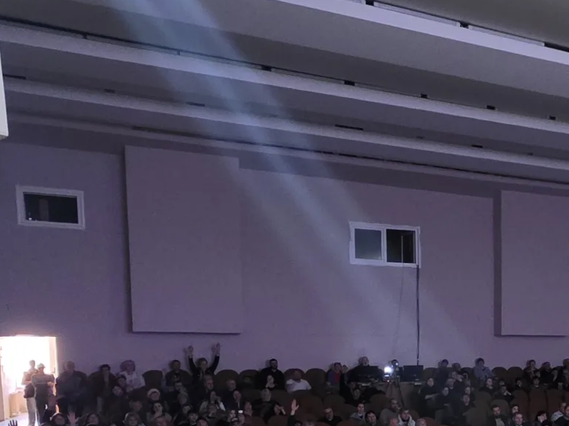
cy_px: 403
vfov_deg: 31.6
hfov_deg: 40.0
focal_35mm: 43
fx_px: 707
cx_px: 532
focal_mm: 2.2
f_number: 1.9
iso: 640
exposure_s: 1/50
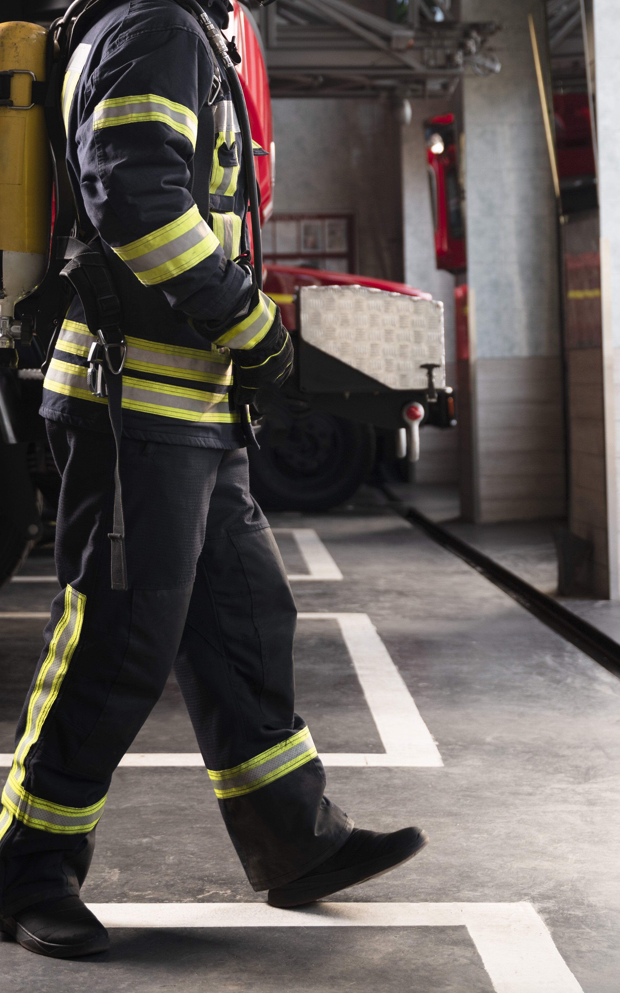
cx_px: 288
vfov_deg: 31.0
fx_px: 1757
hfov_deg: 20.0
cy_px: 242
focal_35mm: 65
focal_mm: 39
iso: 200
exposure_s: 1/200
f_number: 2.8
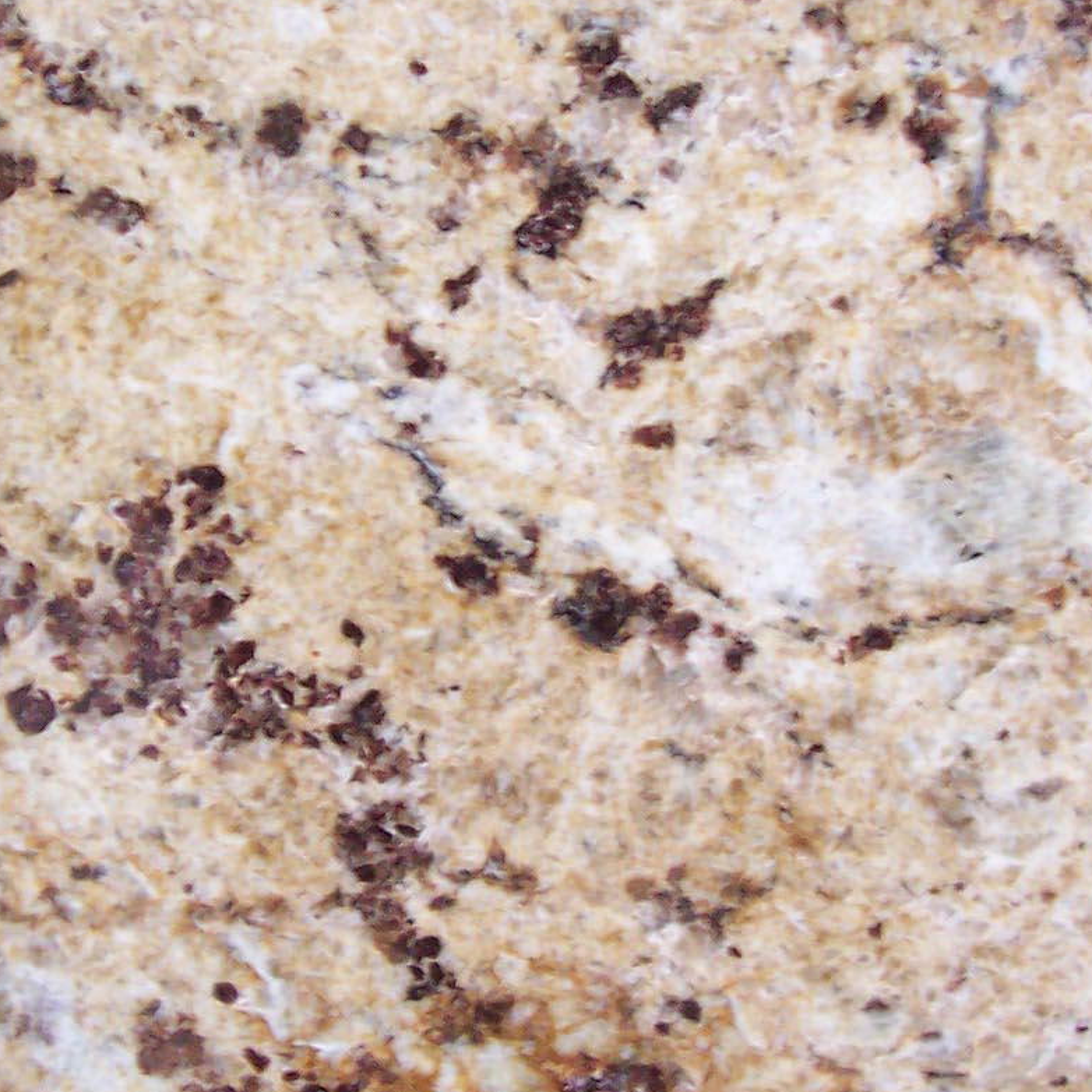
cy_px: 378
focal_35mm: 85
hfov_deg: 20.4
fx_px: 3034
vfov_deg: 20.3
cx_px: 496
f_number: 2.8
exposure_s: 1/20
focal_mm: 5.6
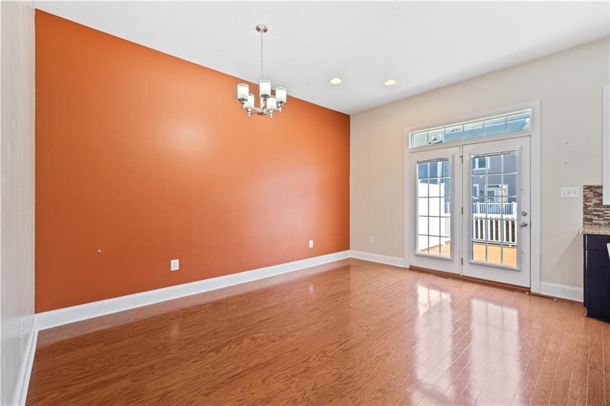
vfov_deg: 73.7
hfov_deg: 96.8
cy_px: 203
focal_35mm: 16
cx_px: 305
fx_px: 271
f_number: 2.8
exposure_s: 1/30
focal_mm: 16
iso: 125
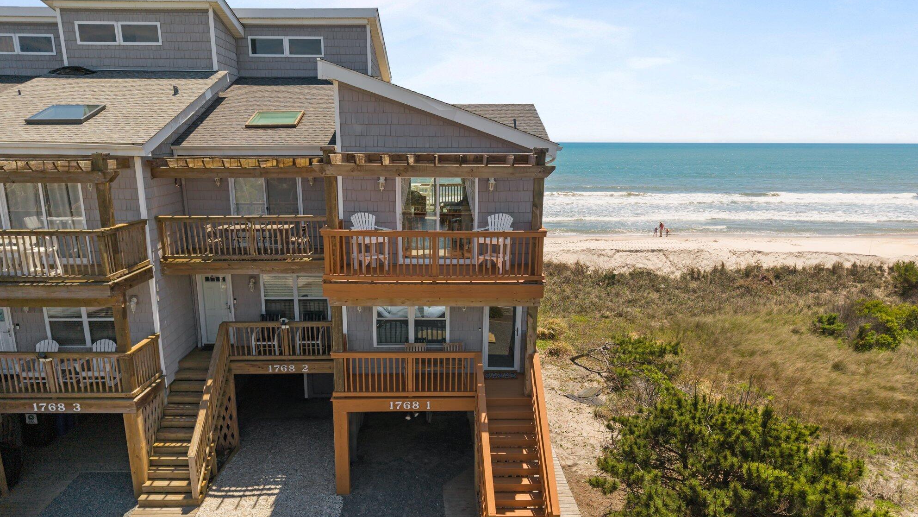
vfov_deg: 42.6
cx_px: 451
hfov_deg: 69.8
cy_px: 321
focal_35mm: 27
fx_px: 657
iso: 220
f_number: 1.8
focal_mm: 8.67
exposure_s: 1/4000
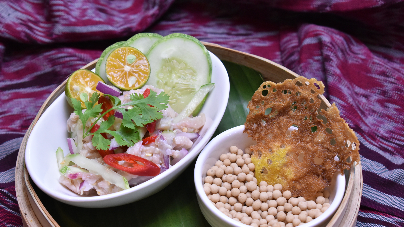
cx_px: 200
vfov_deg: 13.7
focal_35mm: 89
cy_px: 119
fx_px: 948
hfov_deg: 24.0
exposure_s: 1/100
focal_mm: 55
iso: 1800
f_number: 5.6
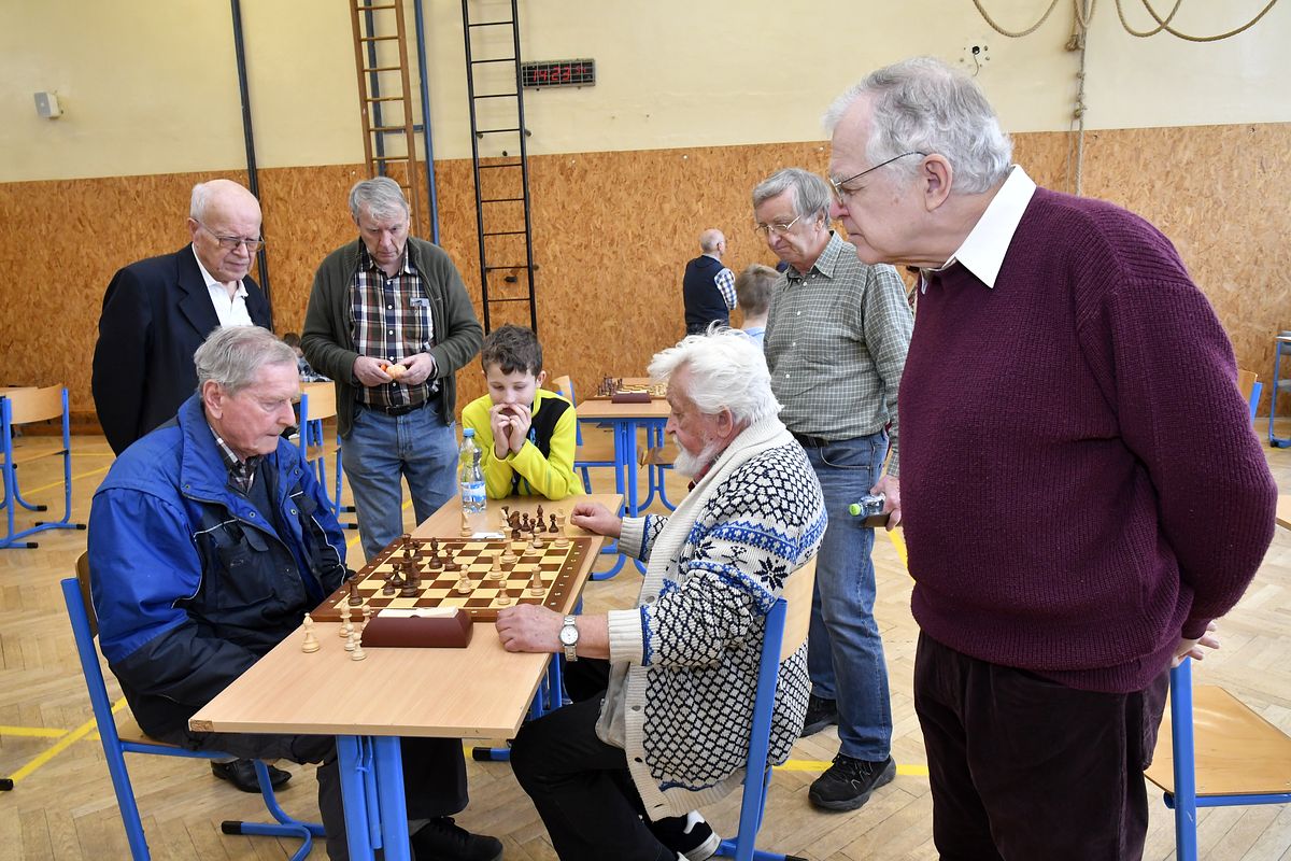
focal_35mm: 24
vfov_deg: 53.1
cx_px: 646
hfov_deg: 73.7
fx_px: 861
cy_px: 430
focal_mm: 16
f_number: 6.3
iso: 2000
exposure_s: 1/125
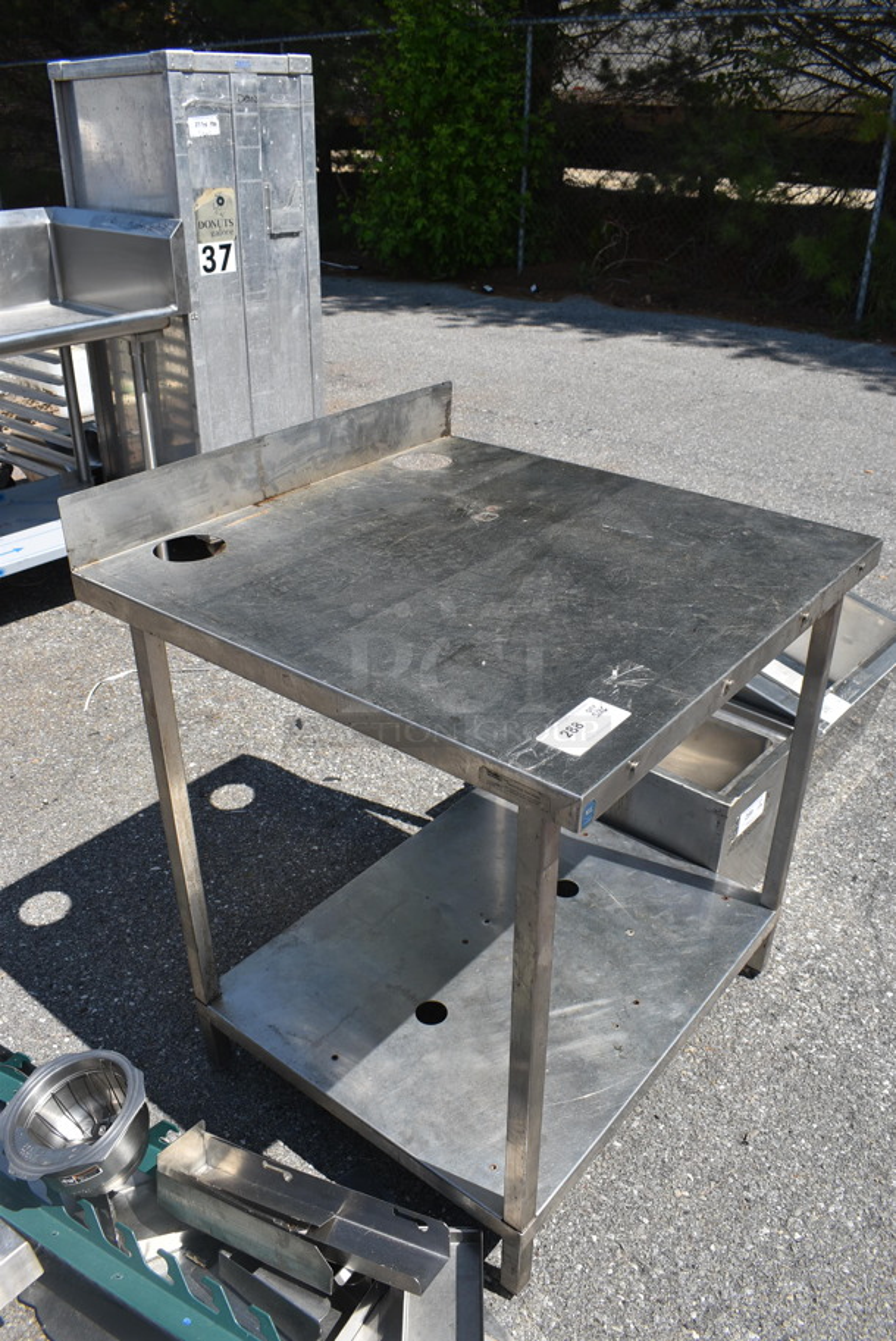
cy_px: 670
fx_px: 1006
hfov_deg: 48.0
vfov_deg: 67.3
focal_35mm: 27
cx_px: 448
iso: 100
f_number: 8
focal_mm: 18
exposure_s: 1/250
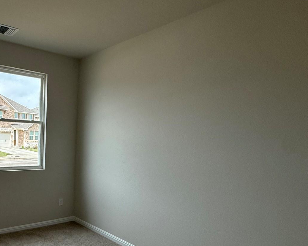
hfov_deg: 57.1
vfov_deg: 52.7
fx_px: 246
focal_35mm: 27
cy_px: 150
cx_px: 44
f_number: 2.2
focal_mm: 2.22
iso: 64
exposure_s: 1/416
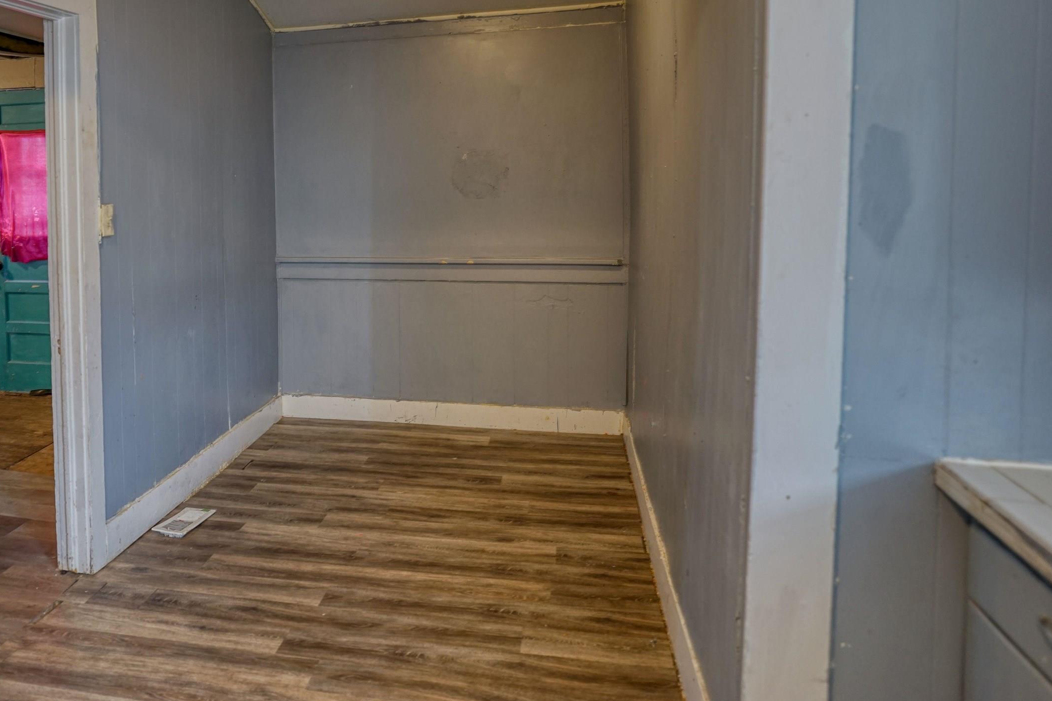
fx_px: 847
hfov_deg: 61.2
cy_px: 238
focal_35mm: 29
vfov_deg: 44.3
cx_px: 307
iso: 640
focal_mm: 20
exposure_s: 1/60
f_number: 2
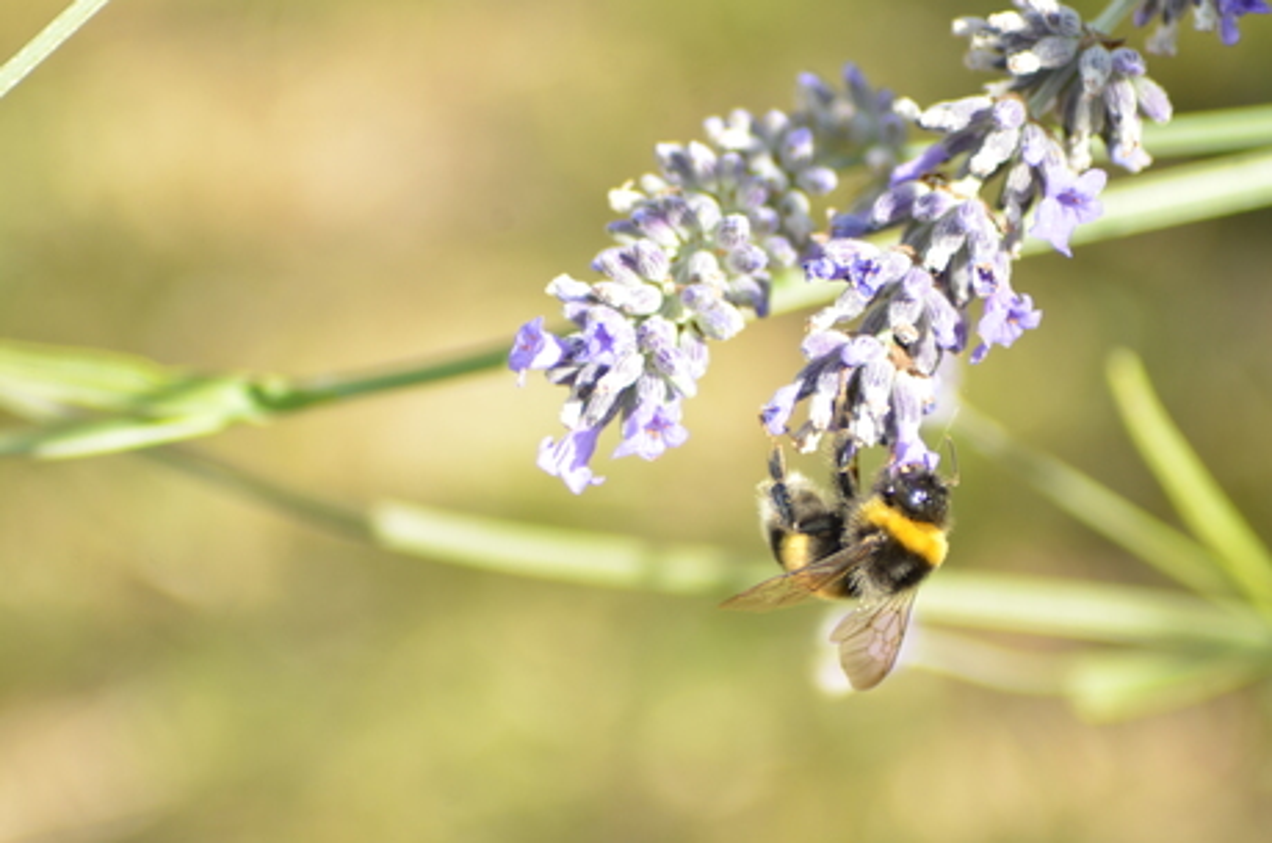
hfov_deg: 4.6
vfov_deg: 3.0
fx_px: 15872
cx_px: 636
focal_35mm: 450
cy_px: 422
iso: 400
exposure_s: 1/400
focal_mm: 300
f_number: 5.6
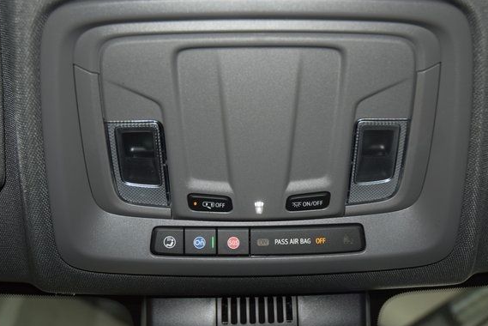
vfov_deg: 29.5
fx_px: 618
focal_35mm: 46
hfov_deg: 43.1
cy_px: 155
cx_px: 262
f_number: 3.8
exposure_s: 1/50
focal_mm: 27
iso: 560
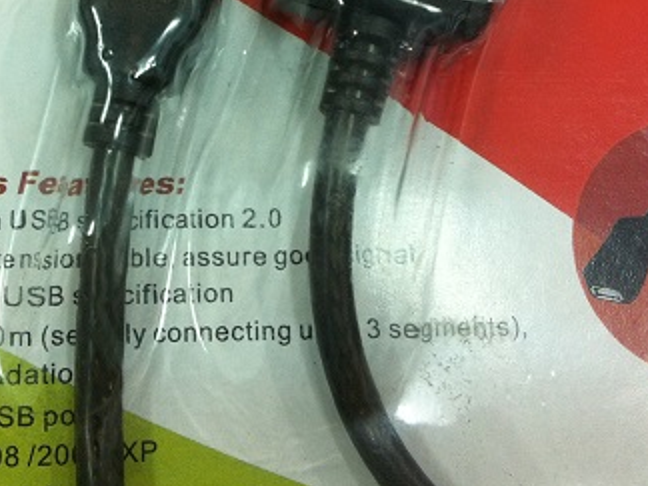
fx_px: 1292
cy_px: 106
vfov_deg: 21.1
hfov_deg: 28.0
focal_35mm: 69
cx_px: 230
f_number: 2.8
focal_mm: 3.85
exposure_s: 1/15
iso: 80
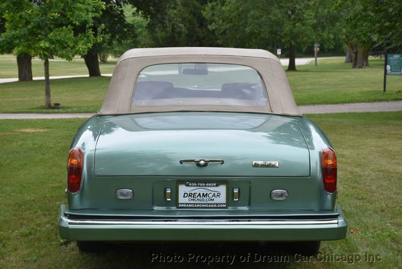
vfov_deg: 20.2
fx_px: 754
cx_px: 201
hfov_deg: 29.8
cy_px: 134
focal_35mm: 68
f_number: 8
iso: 320
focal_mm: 45
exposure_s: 1/500
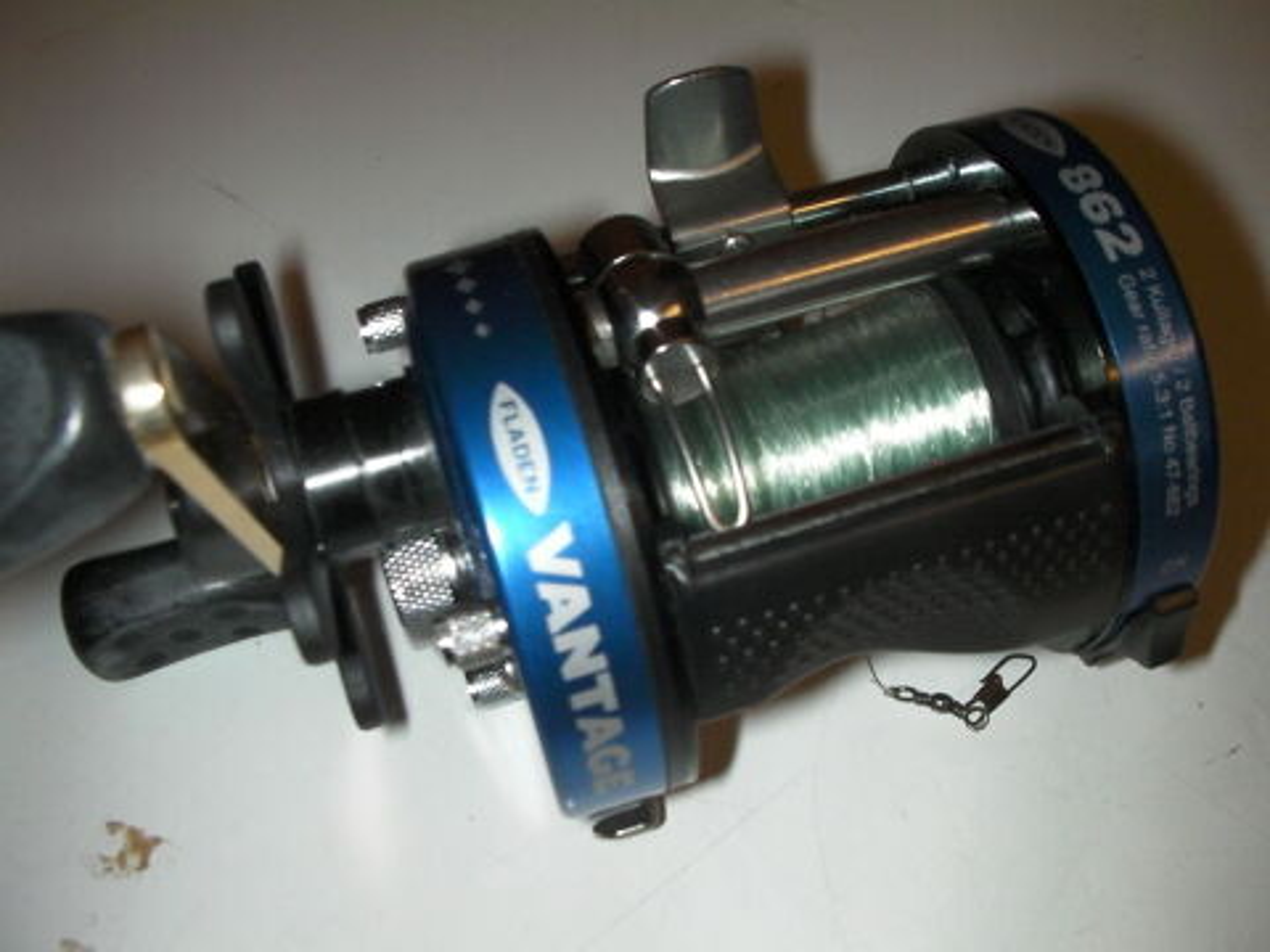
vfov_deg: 37.7
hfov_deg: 49.0
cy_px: 476
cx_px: 635
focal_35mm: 38
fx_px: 1394
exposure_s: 1/30
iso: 200
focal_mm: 6.3
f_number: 5.6
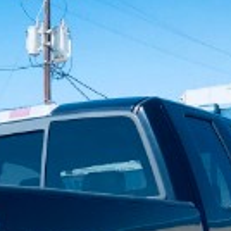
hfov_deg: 14.1
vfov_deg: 13.9
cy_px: 338
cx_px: -74
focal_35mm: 118
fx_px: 891
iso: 20
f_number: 1.8
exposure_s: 1/1451
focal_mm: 3.99
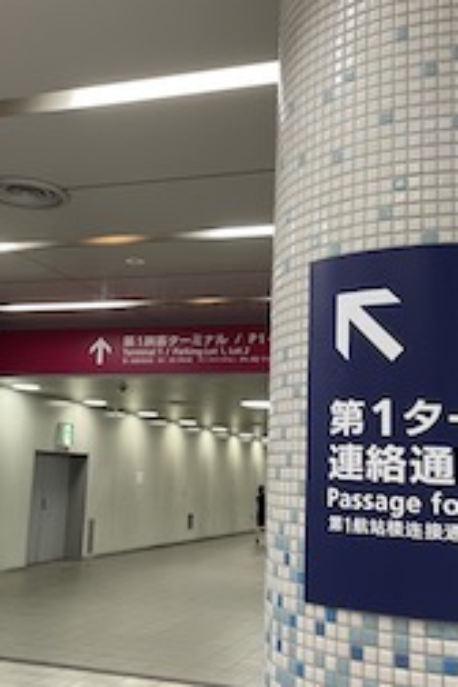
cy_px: 349
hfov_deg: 31.2
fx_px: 821
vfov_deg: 45.4
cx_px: 210
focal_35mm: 43
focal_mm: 4.2
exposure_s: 1/50
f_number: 1.6
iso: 80
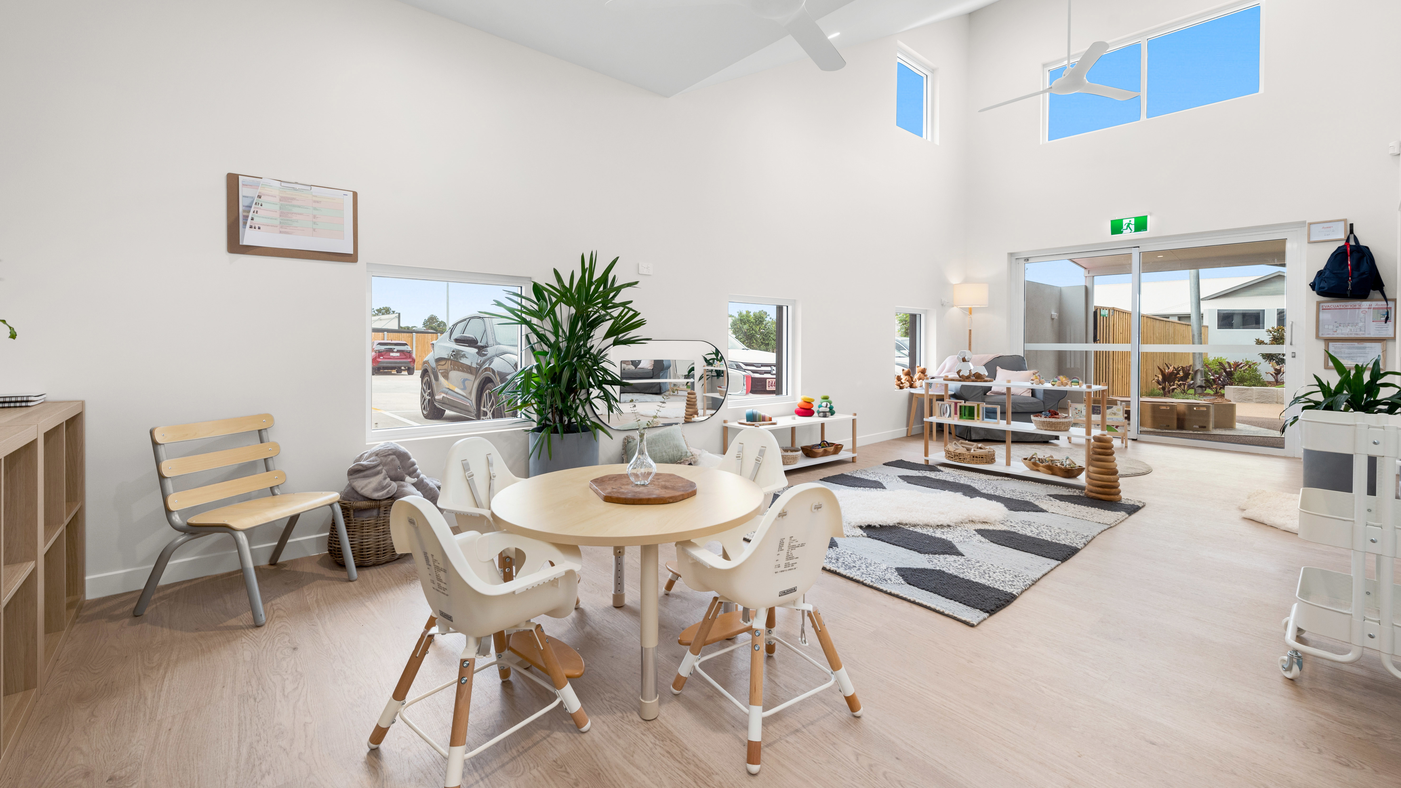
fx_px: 557
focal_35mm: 15
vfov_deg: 70.3
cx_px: 712
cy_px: 350
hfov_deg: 103.0
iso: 320
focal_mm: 14
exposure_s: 1/13
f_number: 8
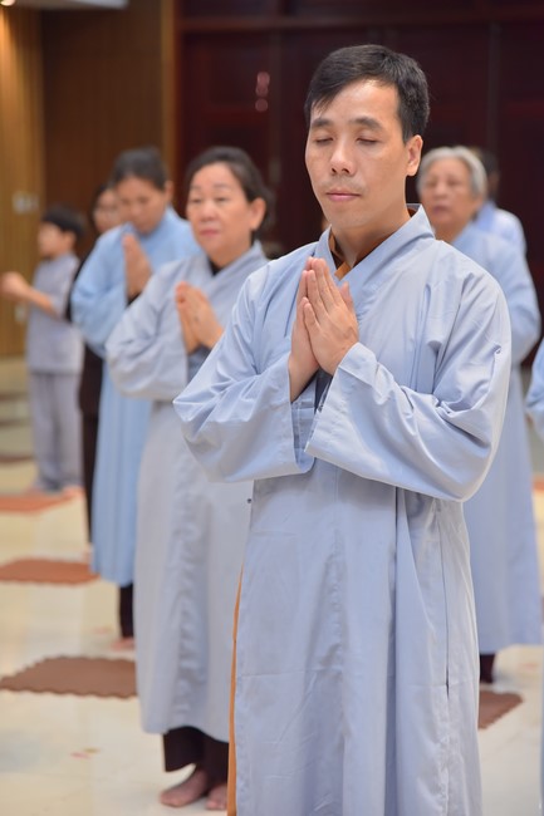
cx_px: 272
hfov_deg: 13.0
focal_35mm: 105
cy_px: 408
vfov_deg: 19.5
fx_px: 2381
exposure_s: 1/160
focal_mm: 105
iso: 1250
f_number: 4.5
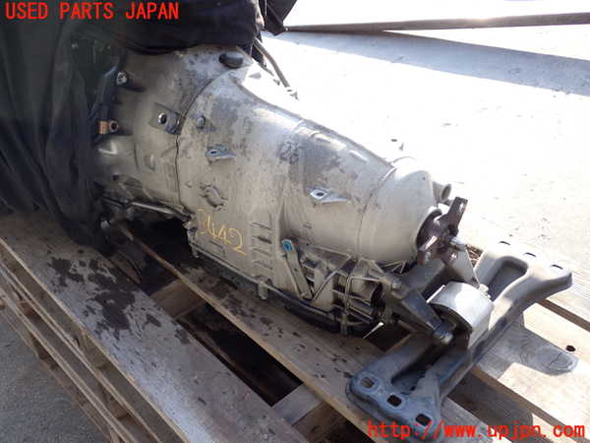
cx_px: 295
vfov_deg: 35.1
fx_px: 699
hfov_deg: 45.8
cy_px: 222
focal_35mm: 41
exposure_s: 1/160
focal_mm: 7.31
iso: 100
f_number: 2.8
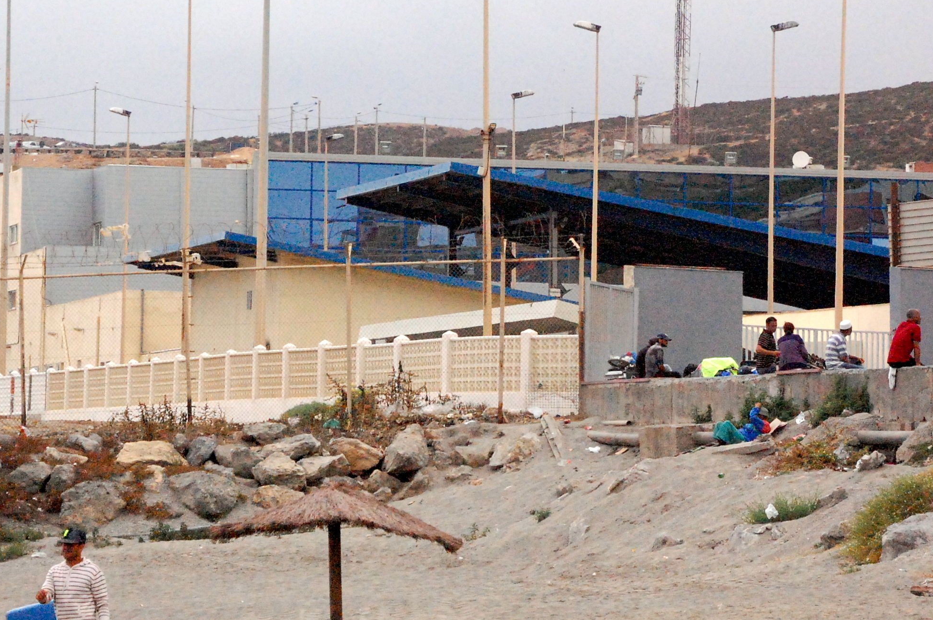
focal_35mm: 212
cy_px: 168
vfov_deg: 6.5
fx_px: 5490
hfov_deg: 9.7
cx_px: 360
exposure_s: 1/4000
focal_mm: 92
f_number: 10
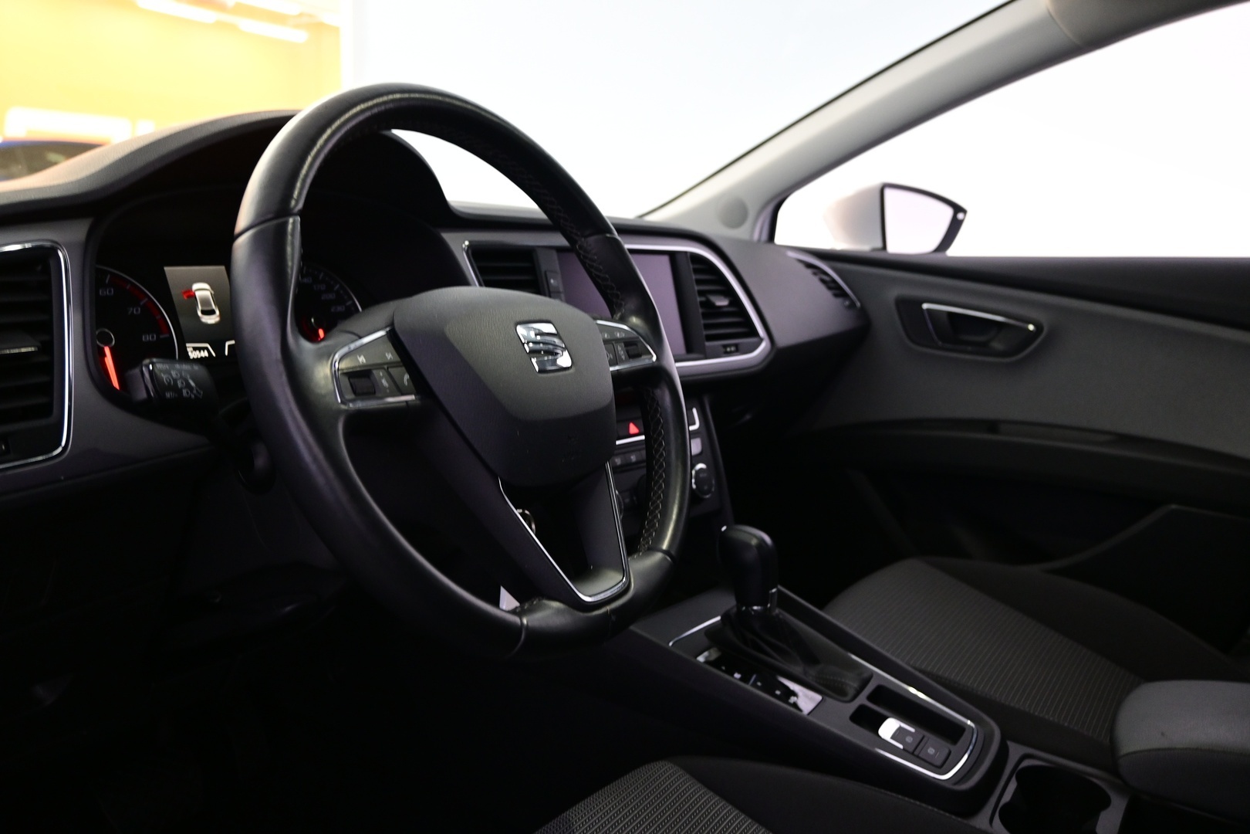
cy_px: 417
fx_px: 1016
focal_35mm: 29
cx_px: 625
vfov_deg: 44.6
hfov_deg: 63.2
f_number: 3.8
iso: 1250
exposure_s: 1/30
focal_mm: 19.5
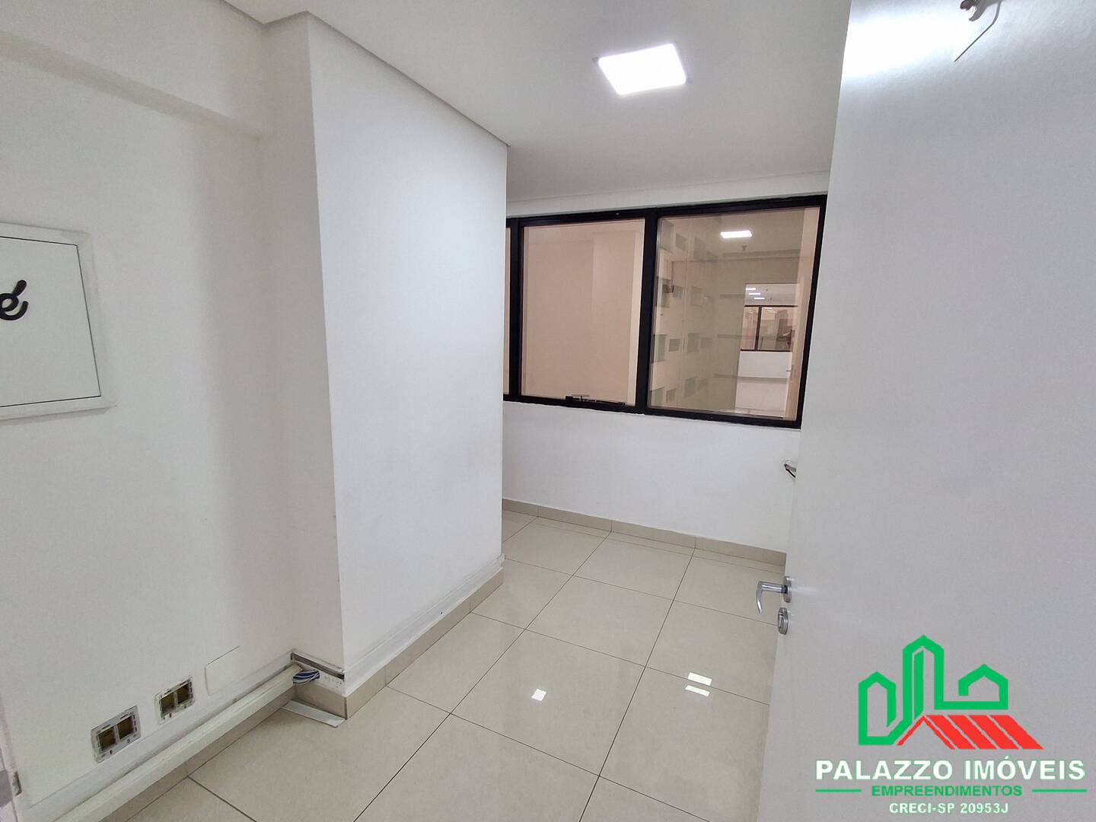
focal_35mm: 16
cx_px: 548
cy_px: 411
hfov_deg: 94.5
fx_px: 507
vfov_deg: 78.1
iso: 125
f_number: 2.2
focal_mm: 1.64
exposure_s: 1/40
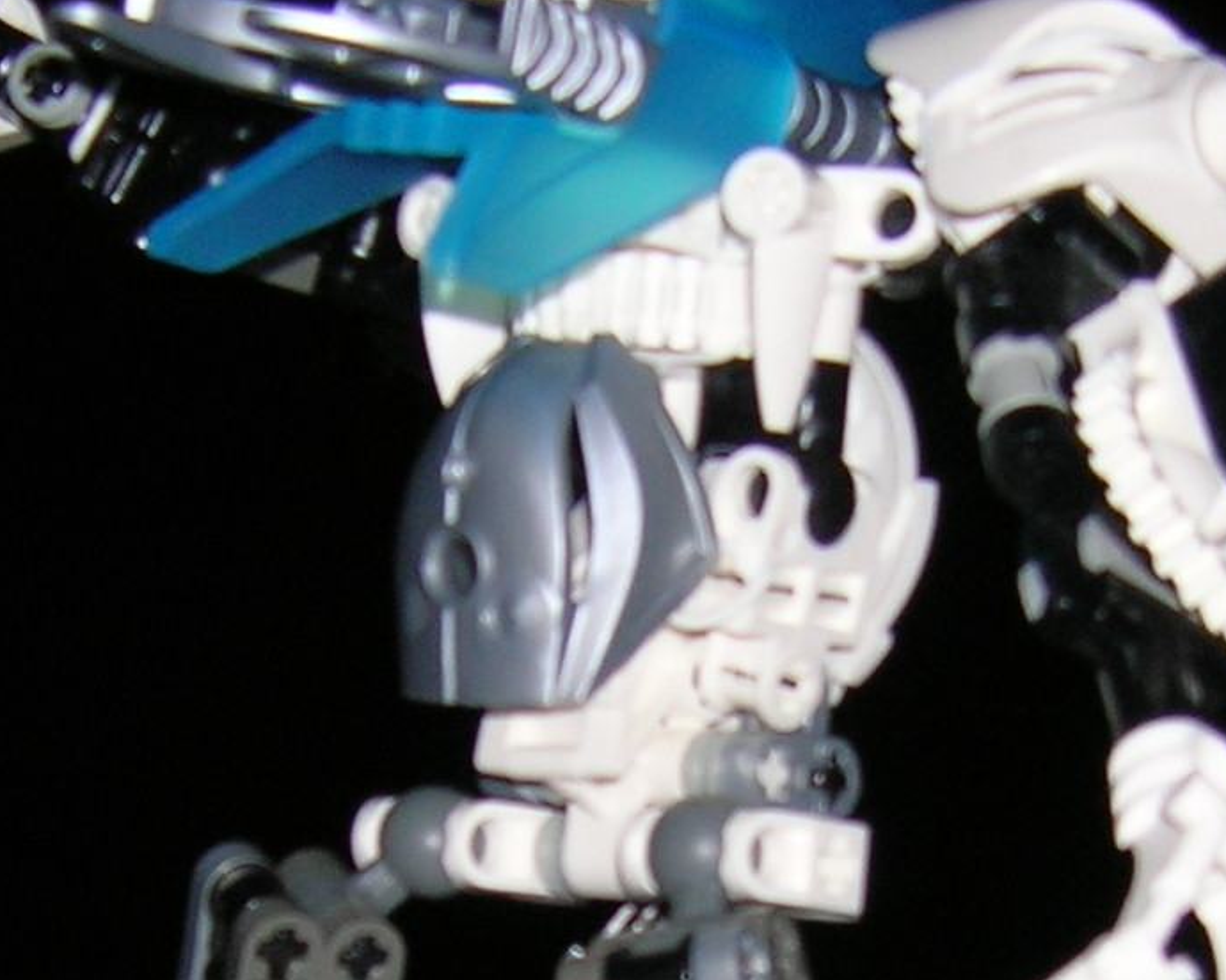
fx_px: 3991
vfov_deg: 13.7
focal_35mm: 110
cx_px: 691
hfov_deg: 17.5
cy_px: 1115
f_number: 2.9
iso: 50
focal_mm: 5.7
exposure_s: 1/60.1
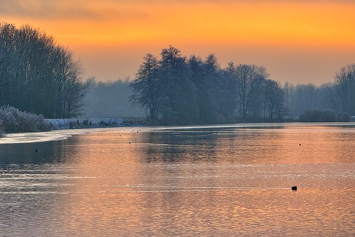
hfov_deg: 10.0
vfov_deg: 6.7
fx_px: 2031
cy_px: 78
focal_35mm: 206
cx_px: 148
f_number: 2.8
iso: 50
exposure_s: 1/611
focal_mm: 15.66
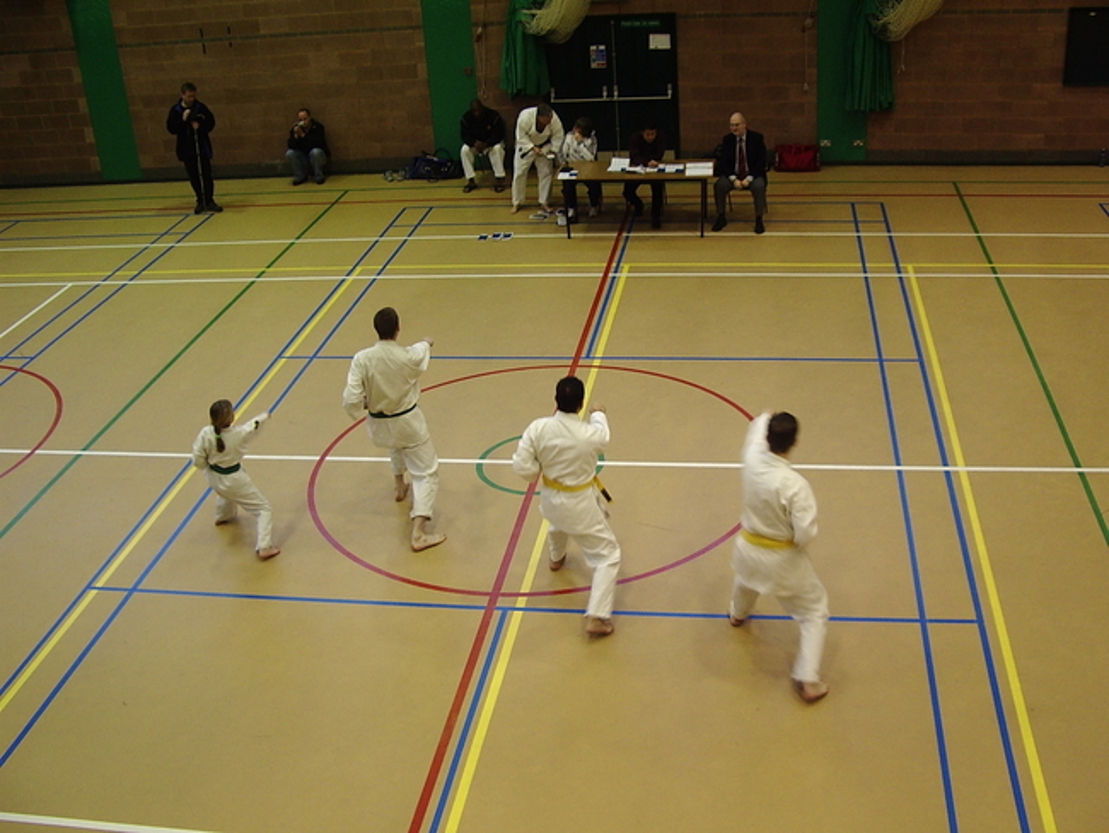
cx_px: 554
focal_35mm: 38
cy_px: 416
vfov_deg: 37.7
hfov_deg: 49.0
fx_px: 1218
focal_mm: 5.8
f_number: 2.6
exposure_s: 1/15
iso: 100
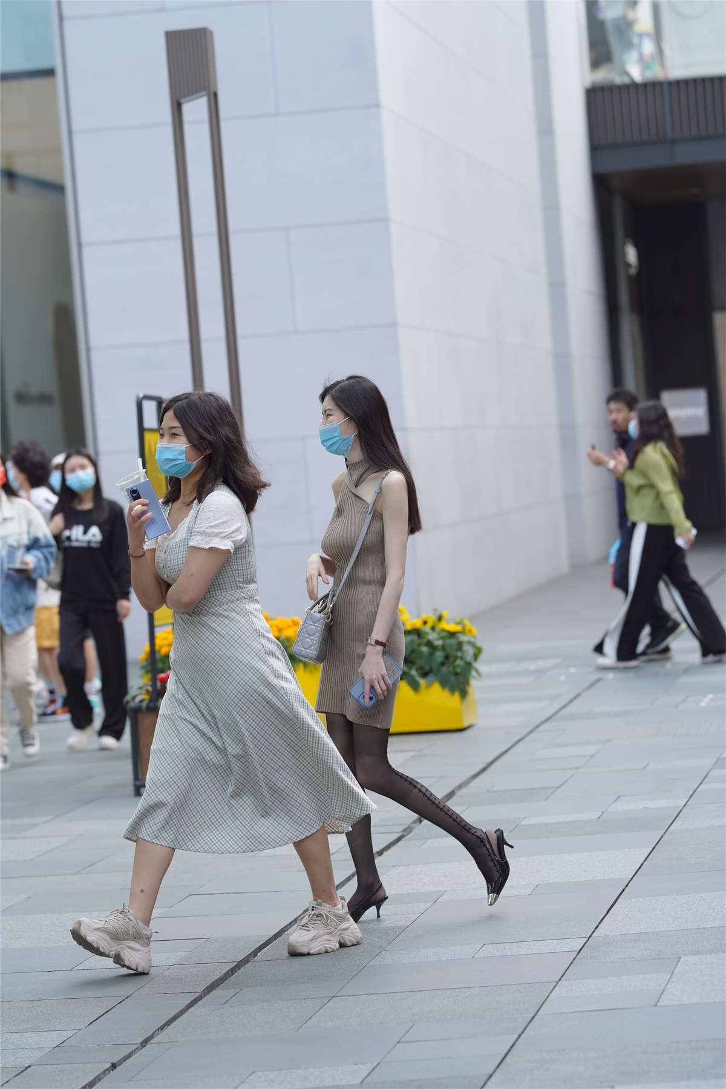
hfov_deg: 10.2
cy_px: 544
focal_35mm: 135
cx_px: 363
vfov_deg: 15.2
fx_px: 4083
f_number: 4
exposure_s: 1/400
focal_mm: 135
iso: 320
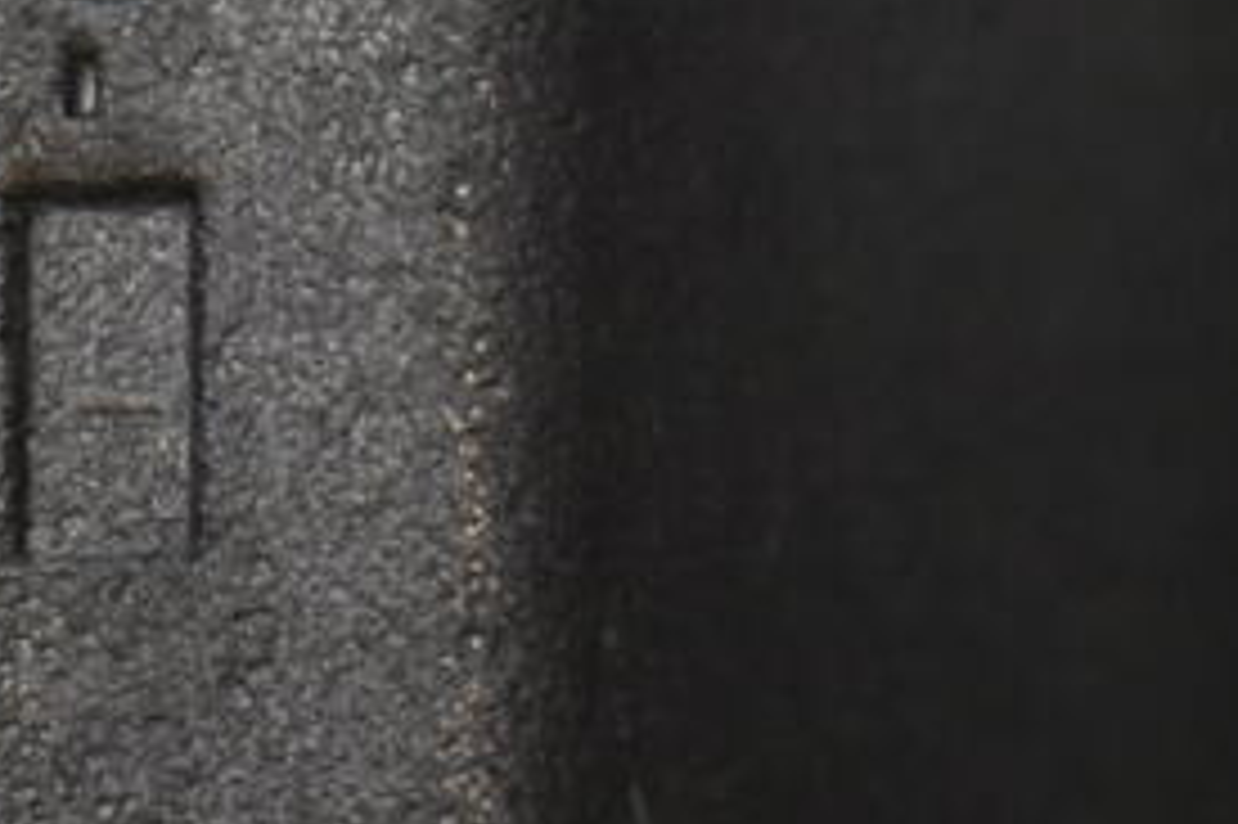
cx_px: 225
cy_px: -1006
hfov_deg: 14.1
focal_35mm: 145
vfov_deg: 8.8
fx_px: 4972
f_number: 4.2
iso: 2800
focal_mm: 29
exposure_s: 1/50
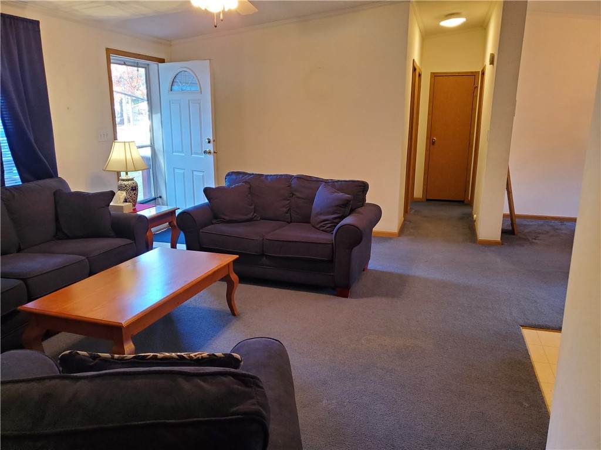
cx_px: 300
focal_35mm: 26
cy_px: 225
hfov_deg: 67.3
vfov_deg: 53.1
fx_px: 451
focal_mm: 4.3
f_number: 1.5
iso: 160
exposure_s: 1/40
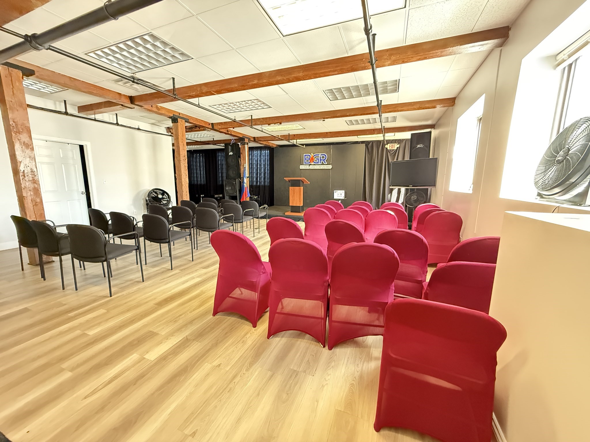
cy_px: 221
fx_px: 239
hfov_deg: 102.1
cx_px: 295
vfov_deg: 85.7
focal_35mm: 14
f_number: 2.2
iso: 1250
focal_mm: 2.22
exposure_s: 1/30
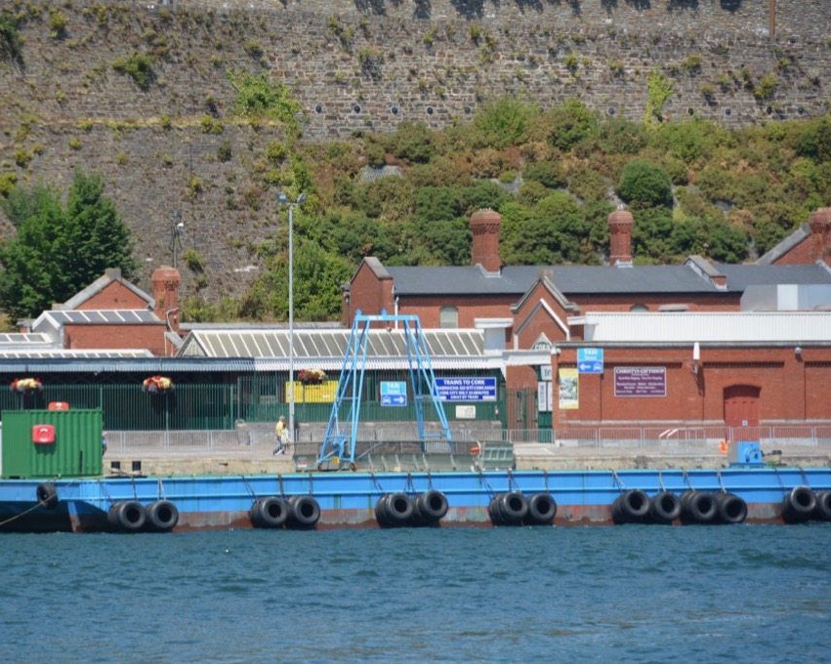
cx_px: 358
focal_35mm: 339
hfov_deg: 5.7
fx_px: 8334
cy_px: 332
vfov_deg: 4.6
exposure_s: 1/640
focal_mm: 200
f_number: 6.3
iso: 200
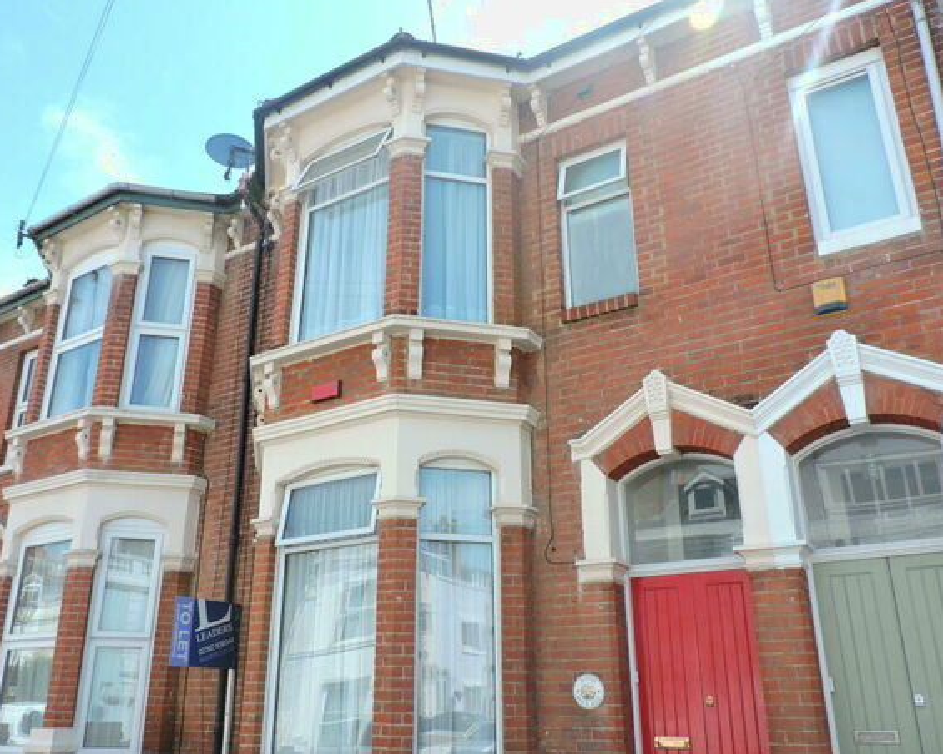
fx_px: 809
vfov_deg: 50.0
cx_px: 436
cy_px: 398
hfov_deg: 60.4
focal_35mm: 29
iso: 100
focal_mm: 4.3
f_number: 3
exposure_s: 1/500
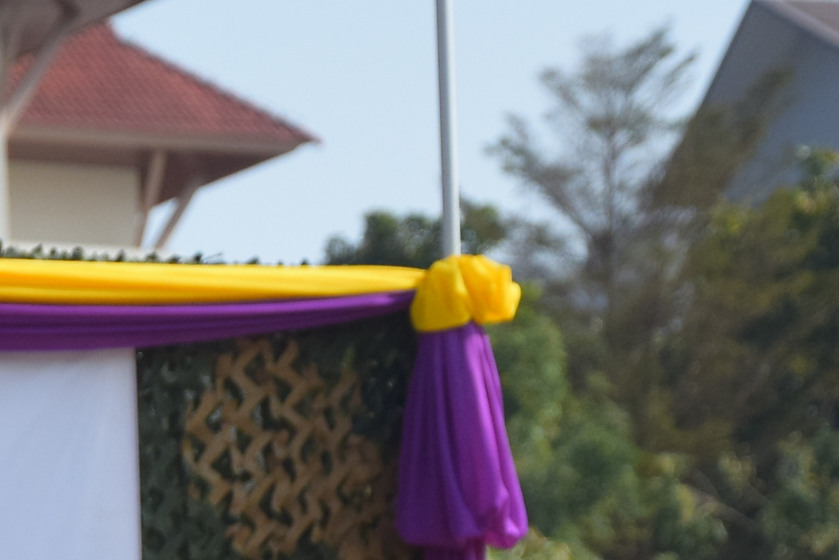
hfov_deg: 6.2
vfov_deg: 4.1
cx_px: -170
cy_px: 989
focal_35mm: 333
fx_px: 7762
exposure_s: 1/2500
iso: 640
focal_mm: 62
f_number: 5.3
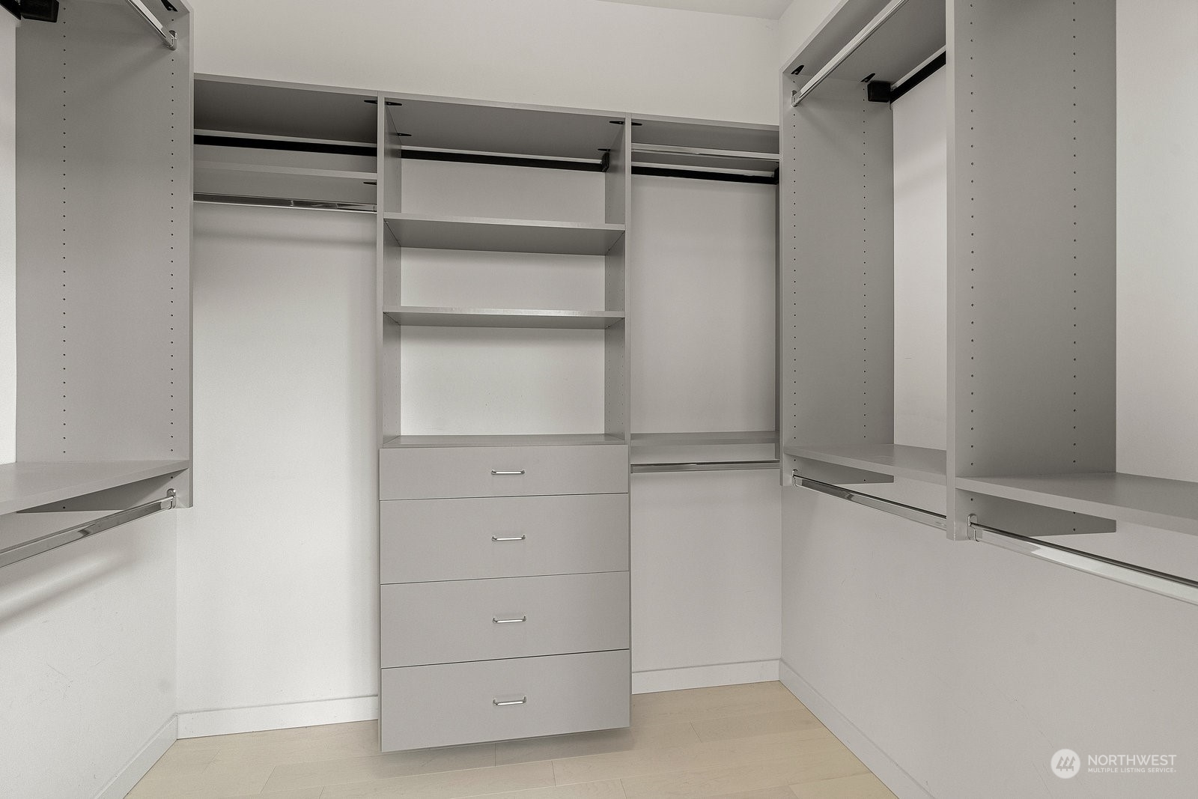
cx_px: 599
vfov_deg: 70.5
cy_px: 400
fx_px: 566
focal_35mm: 17
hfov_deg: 93.3
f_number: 7.1
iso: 1250
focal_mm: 17
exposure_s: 1/4
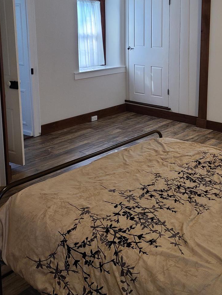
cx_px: 172
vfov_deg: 44.9
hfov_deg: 34.3
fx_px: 350
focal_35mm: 41
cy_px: 91
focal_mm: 5.4
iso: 200
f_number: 1.8
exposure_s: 1/60
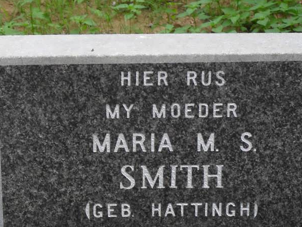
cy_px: 195
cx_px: 196
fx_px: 1841
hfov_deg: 9.4
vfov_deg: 7.0
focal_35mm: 211
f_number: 5.8
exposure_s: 1/60
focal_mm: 18.9
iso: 100
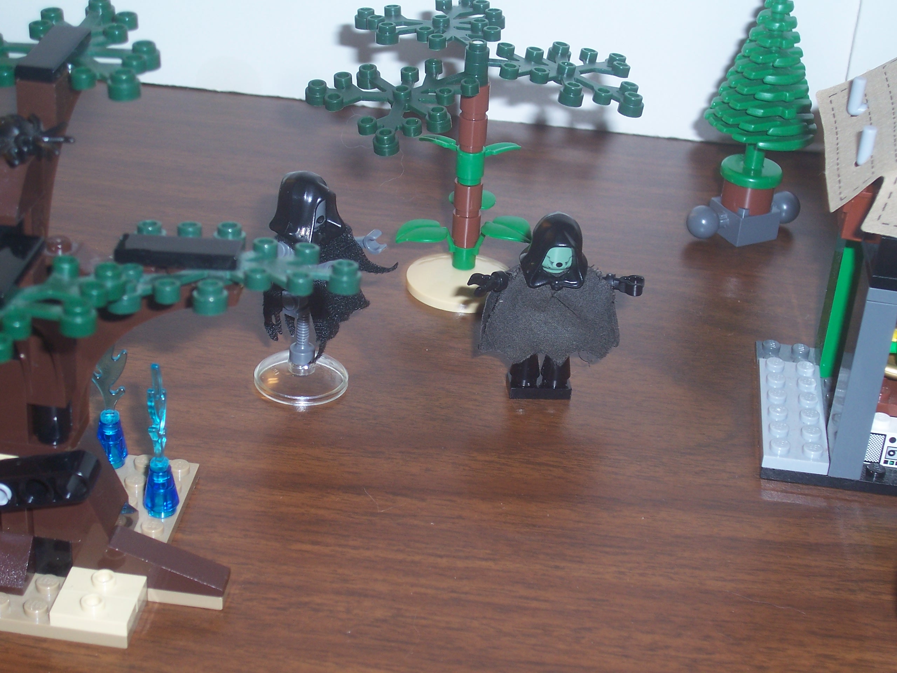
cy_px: 336
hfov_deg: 29.4
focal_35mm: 66
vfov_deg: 22.3
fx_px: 1710
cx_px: 448
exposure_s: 1/90
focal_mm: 10.8
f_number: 4
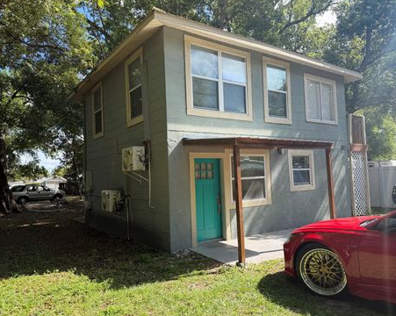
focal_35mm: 26
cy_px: 156
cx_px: 203
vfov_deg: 54.9
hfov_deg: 66.1
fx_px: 304
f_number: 1.78
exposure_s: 1/1437
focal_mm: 6.76
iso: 80
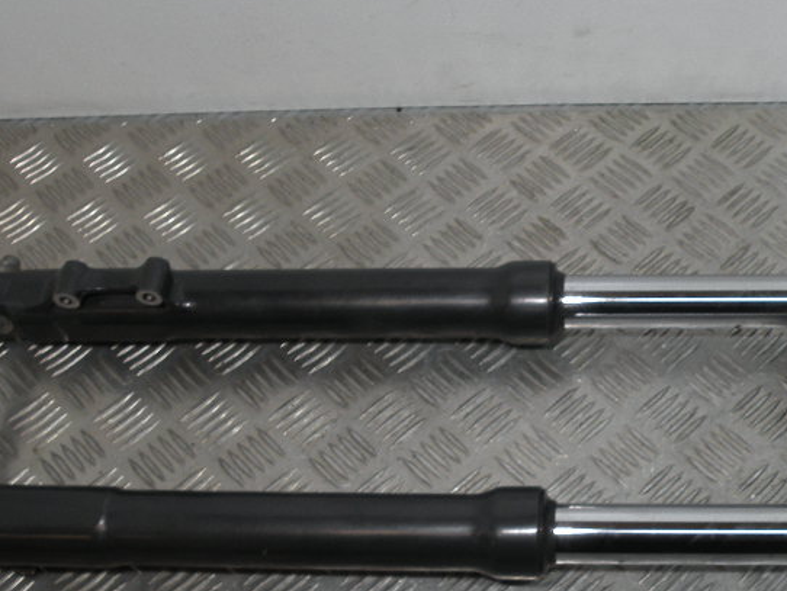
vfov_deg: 28.5
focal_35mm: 51
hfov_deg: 36.8
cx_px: 569
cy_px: 350
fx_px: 1160
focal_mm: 4.7
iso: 64
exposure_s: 1/94.8
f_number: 3.5
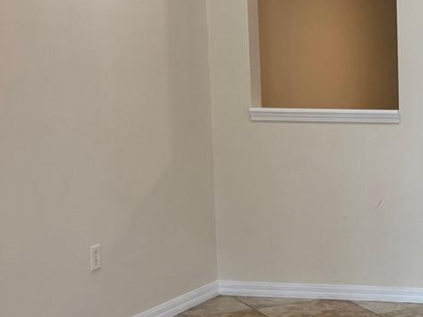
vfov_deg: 18.4
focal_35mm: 80
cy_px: 174
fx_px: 978
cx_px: 538
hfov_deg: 22.1
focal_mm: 6.76
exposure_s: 1/120
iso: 125
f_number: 1.78
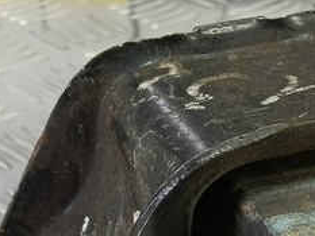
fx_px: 920
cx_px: 245
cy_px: 312
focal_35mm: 101
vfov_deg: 14.1
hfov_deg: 19.3
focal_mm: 4.11
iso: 171
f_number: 1.6
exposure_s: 1/50
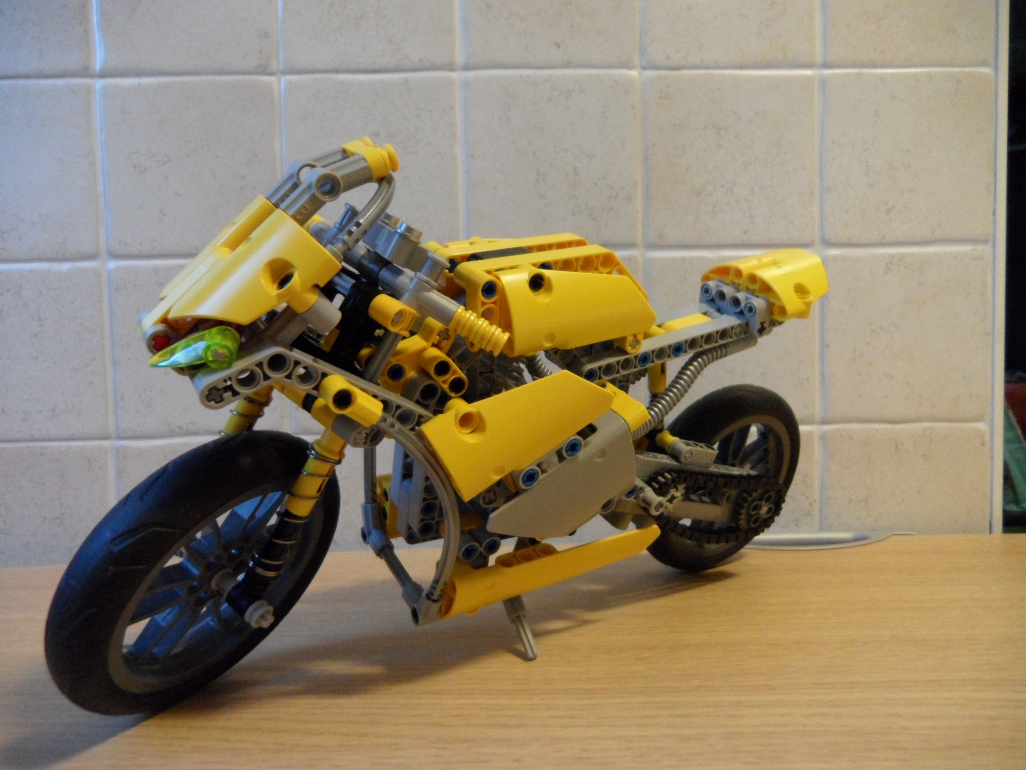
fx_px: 711
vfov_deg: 56.8
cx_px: 513
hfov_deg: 71.6
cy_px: 385
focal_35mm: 24
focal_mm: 4.1
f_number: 2.9
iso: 400
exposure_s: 1/30
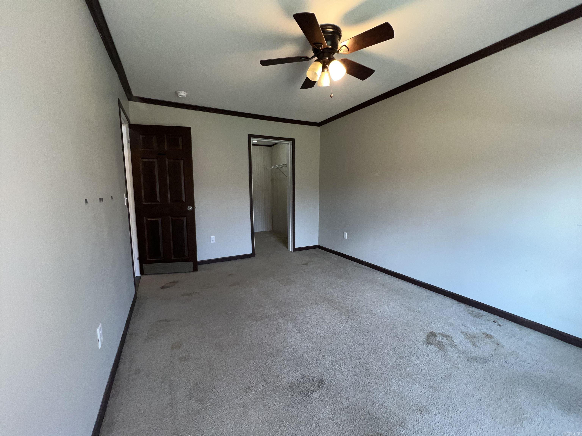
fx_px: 219
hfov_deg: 106.2
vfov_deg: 89.9
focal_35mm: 13
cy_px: 218
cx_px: 291
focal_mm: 1.57
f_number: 1.8
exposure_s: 1/60
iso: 80
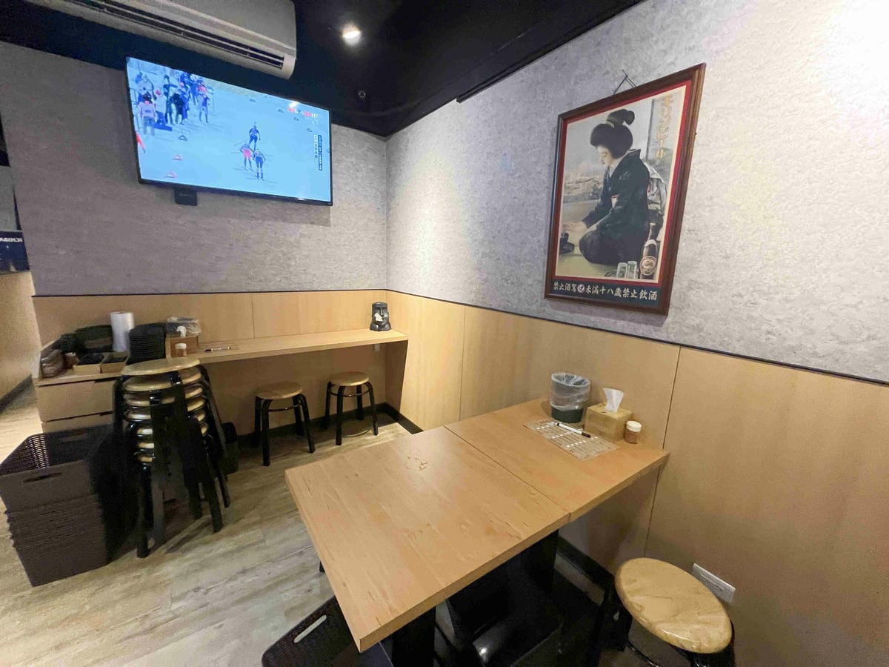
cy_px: 334
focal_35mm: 13
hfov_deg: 106.2
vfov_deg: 89.9
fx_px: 334
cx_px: 444
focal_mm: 1.57
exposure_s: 1/60
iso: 500
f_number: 1.8
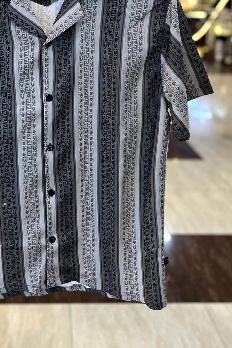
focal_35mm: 46
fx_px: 445
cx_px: 60
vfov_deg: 41.6
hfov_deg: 28.8
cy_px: 93
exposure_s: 1/50
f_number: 1.6
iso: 125
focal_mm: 5.1
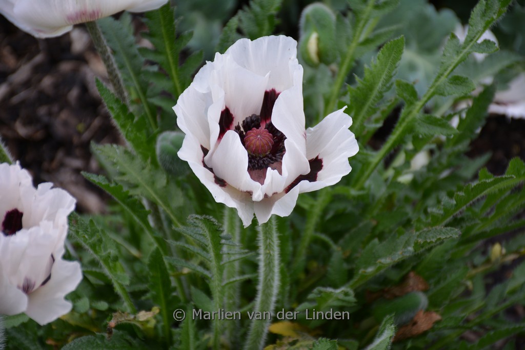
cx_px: 262
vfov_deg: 8.7
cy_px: 175
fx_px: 2297
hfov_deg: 13.0
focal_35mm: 158
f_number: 5.6
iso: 280
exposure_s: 1/500
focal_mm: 105
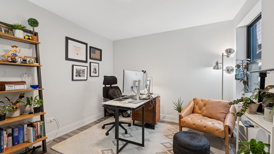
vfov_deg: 67.0
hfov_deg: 99.4
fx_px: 116
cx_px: 136
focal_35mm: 16
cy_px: 81
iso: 200
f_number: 9.5
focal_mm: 15
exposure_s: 1/4
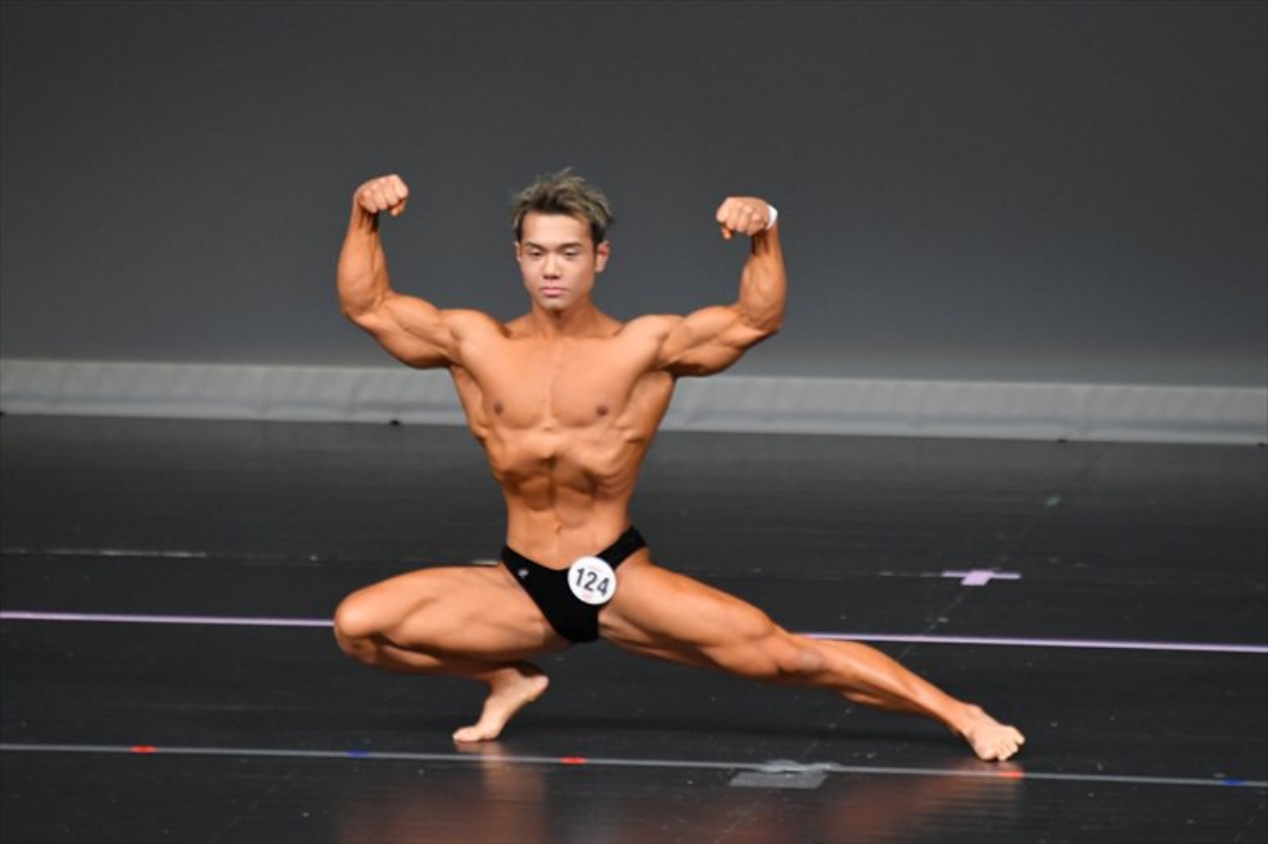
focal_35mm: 450
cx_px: 634
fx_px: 15842
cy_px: 422
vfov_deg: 3.1
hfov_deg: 4.6
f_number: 5.6
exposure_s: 1/400
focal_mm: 300
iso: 4000
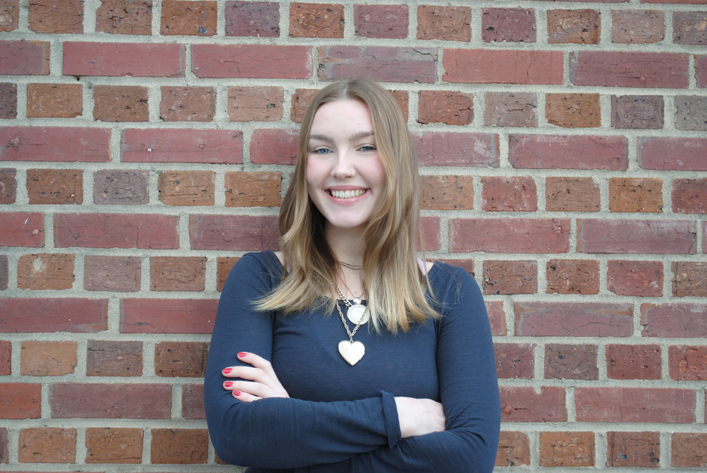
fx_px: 1180
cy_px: 236
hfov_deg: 33.4
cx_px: 354
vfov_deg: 22.7
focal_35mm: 60
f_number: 5.3
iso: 250
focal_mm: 40
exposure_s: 1/125
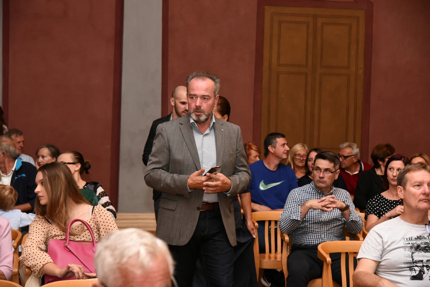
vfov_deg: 18.2
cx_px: 215
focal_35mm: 75
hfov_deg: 27.0
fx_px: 896
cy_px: 144
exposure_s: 1/200
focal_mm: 75
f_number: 5
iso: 6400
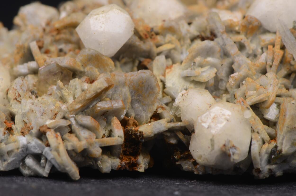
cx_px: 148
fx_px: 1292
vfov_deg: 8.7
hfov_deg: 13.1
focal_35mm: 158
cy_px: 98
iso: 100
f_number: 22
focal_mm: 105
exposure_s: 1/8
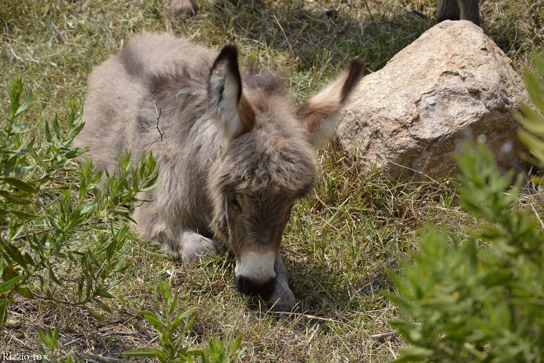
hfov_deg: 13.0
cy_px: 182
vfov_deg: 8.7
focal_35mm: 158
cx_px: 272
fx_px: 2380
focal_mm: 105
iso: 100
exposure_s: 1/250
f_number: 7.1
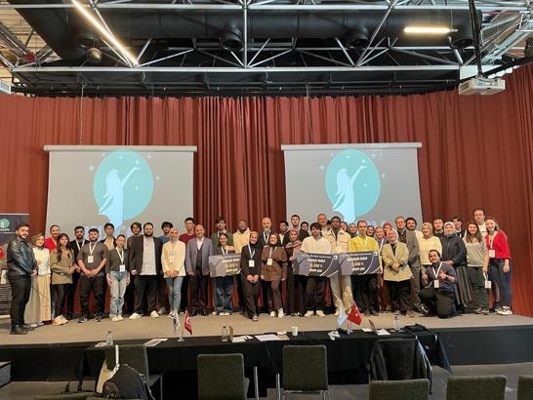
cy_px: 200
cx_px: 266
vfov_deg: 53.1
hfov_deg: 67.3
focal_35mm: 26
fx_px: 401
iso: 320
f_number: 1.6
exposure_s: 1/50
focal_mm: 4.2
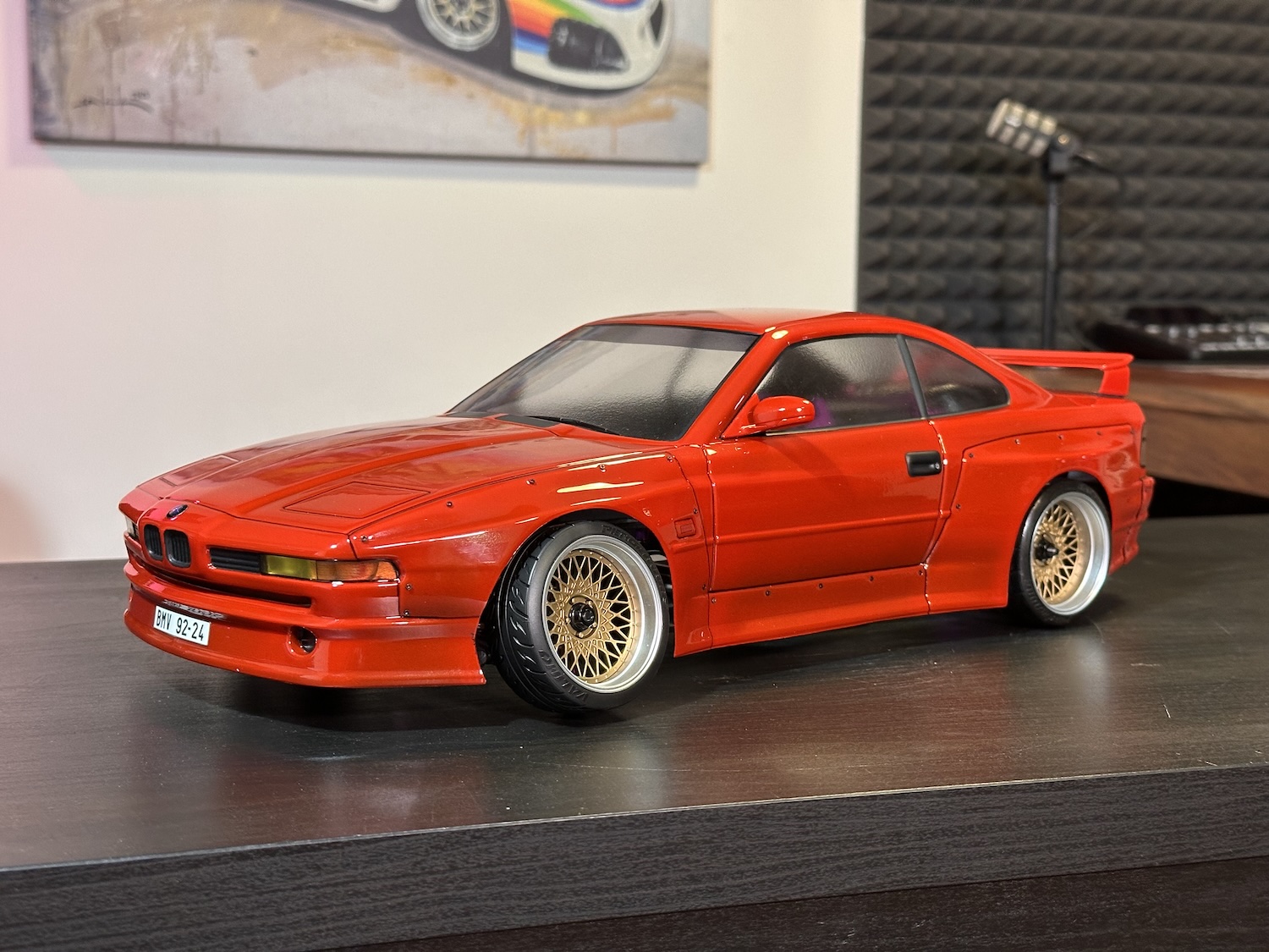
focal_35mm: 48
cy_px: 476
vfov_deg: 30.3
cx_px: 634
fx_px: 1760
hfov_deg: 39.7
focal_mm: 6.86
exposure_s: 1/50
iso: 200
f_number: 1.78
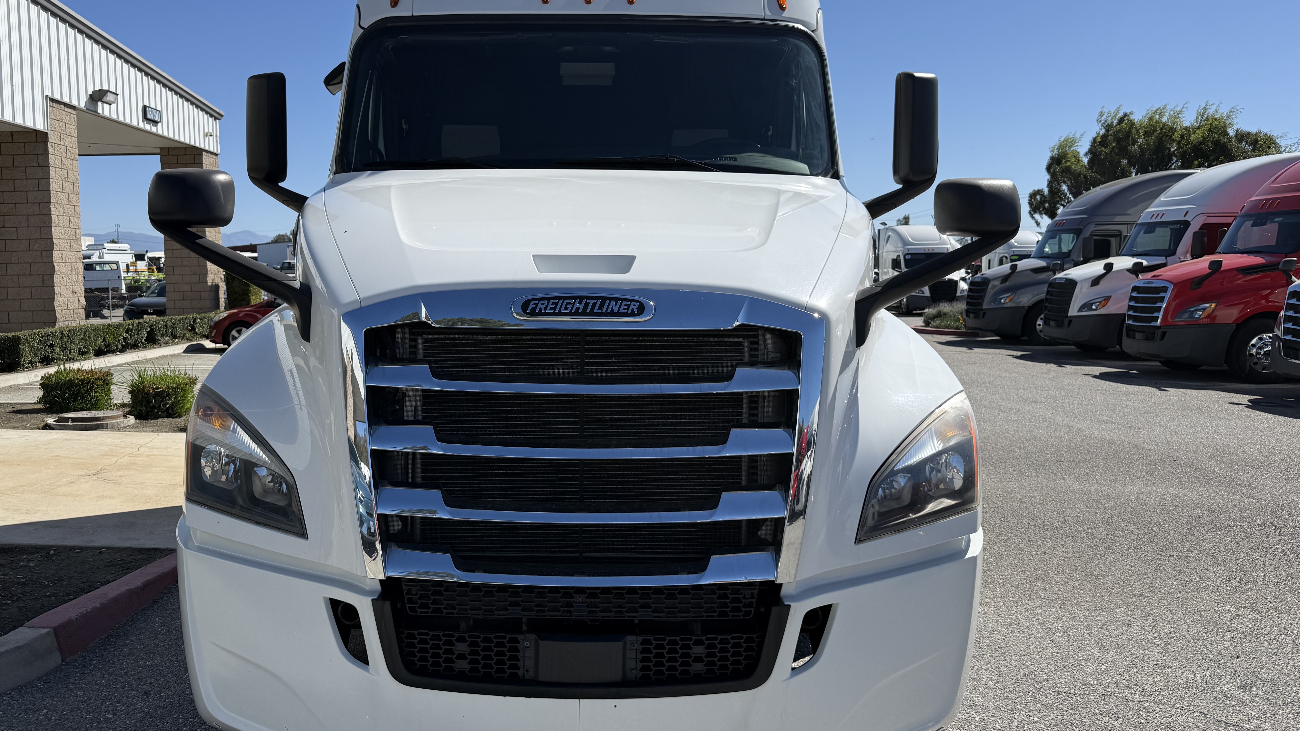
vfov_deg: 40.1
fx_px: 1000
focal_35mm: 29
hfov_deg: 65.9
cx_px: 584
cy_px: 330
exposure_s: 1/6711
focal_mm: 6.76
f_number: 1.78
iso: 80
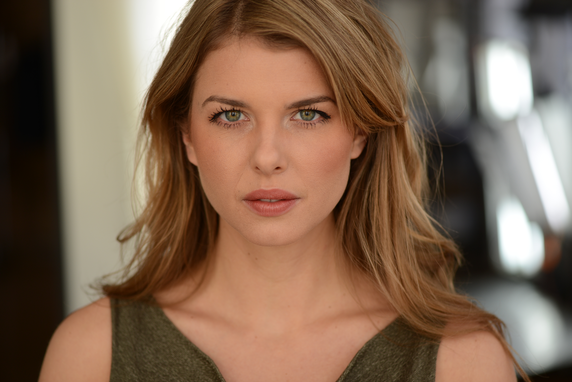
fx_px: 1668
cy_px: 191
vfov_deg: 13.0
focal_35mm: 105
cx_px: 286
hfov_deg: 19.5
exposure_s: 1/125
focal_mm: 105
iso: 200
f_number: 3.5
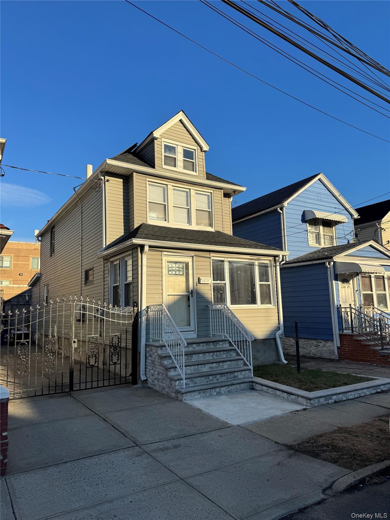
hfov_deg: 56.8
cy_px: 260
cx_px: 195
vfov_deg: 71.6
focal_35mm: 24
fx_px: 361
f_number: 1.78
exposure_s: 1/3802
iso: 80
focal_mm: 6.76
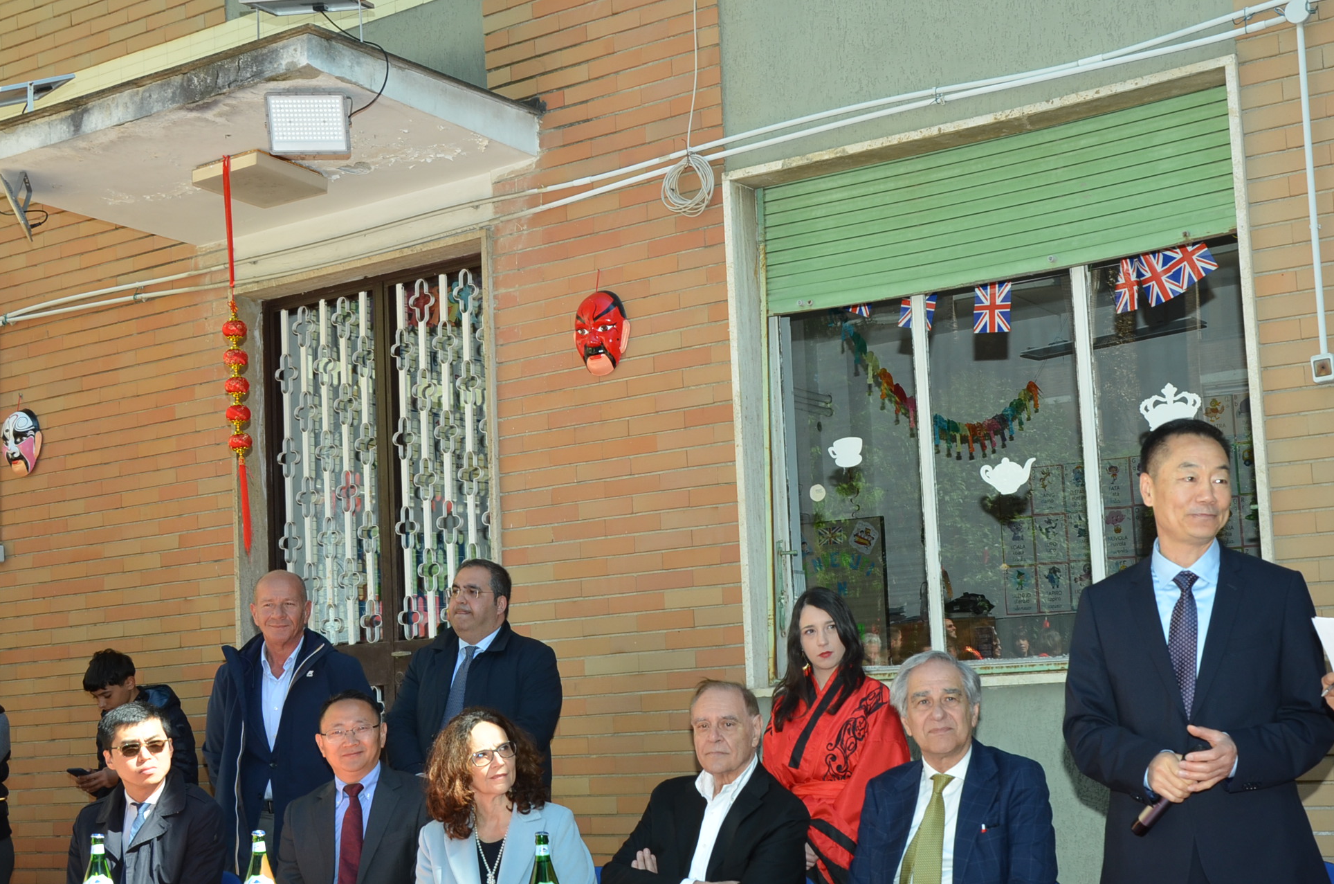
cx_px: 843
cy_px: 537
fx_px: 1701
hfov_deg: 42.5
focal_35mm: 46
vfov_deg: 29.0
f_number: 7.1
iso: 400
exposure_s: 1/250
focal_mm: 24
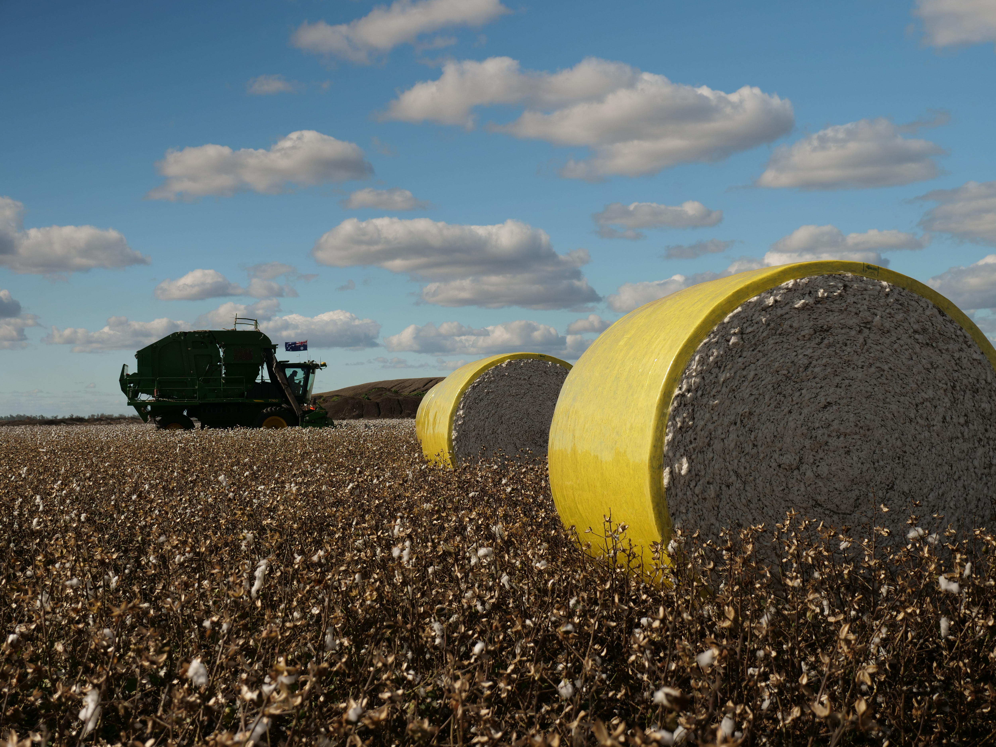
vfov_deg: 30.3
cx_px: 498
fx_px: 1381
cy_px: 374
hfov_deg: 39.7
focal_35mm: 48
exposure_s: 1/160
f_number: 3.2
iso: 200
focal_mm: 24
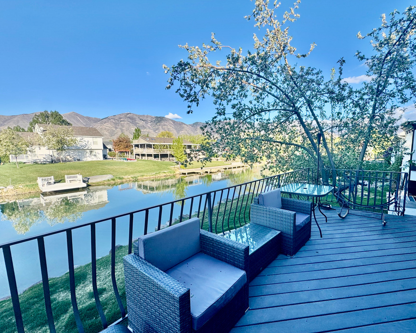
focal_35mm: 16
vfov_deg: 80.3
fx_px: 197
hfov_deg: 92.3
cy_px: 174
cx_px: 243
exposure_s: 1/720
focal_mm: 2.22
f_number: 2.2
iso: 50
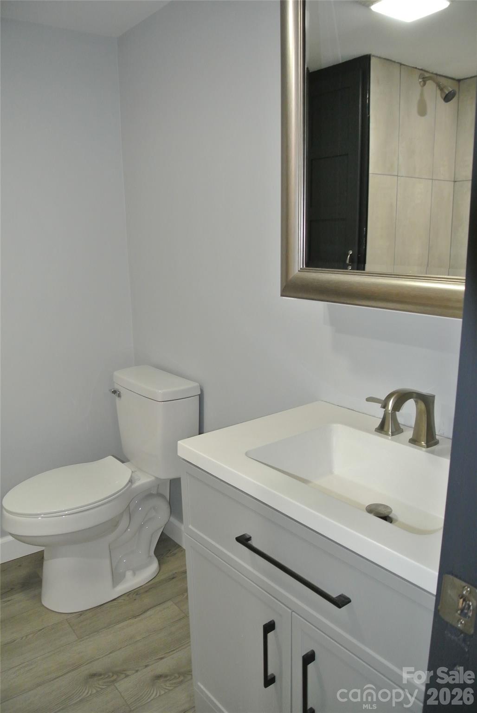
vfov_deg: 67.3
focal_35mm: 27
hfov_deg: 48.0
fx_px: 535
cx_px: 238
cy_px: 356
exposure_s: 1/60
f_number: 3.5
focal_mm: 10
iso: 800
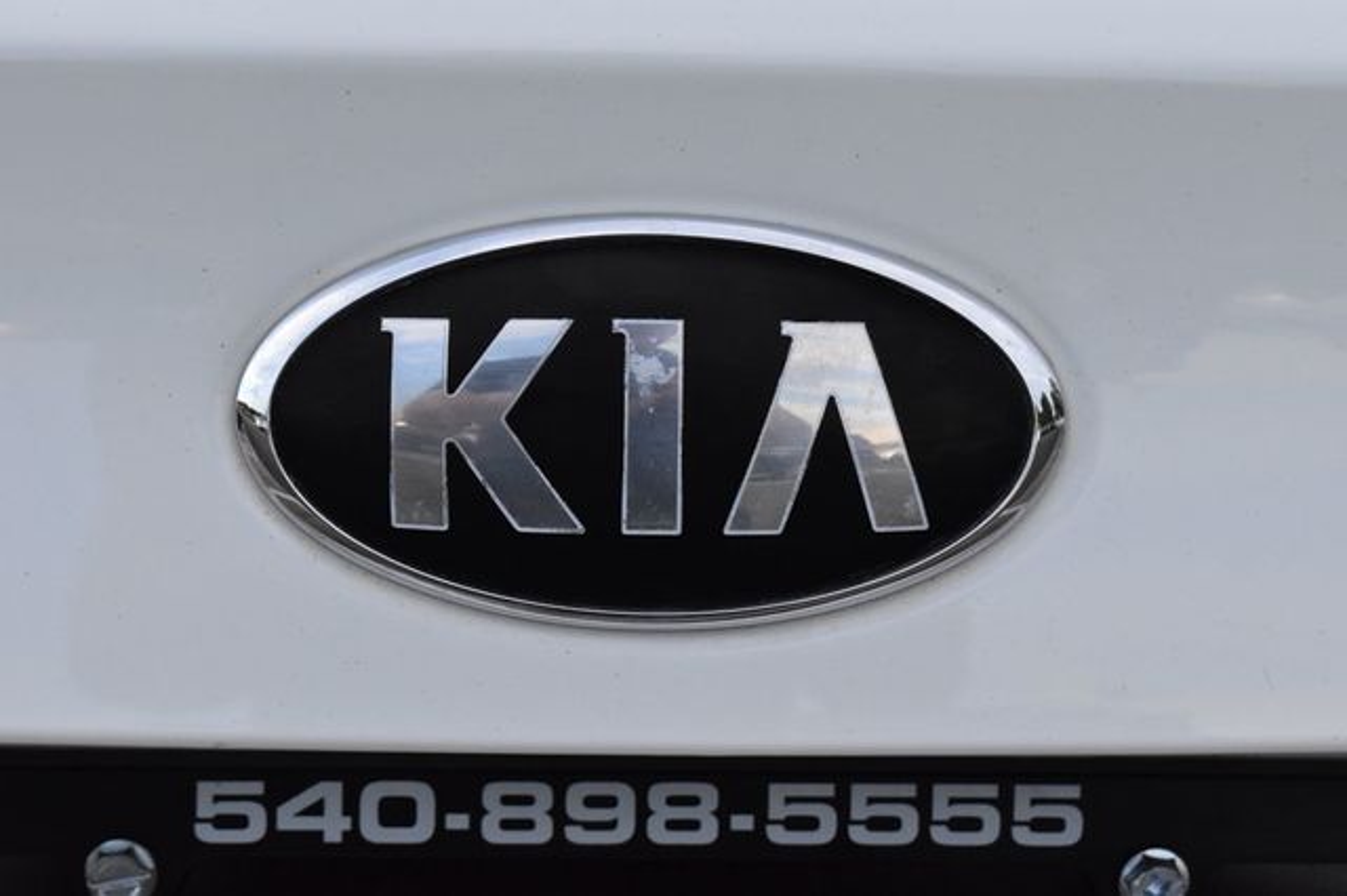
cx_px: 674
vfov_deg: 16.5
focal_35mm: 82
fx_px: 3085
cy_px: 448
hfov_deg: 24.6
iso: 2500
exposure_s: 1/1000
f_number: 13
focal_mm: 55
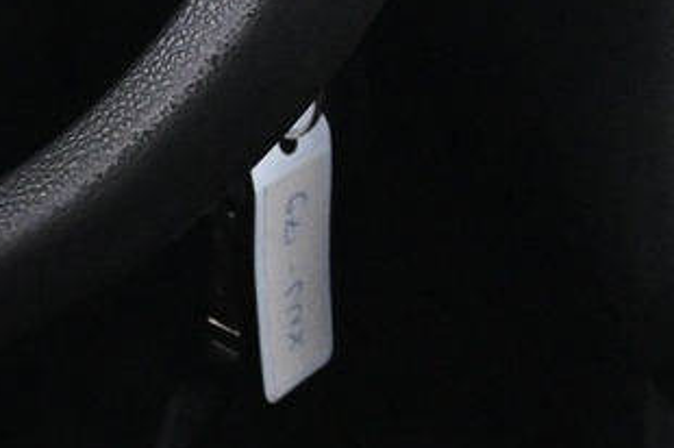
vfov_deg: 6.4
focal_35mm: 208
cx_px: -430
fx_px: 3889
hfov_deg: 9.5
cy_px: -435
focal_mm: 26.5
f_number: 4.5
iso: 3600
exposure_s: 1/40
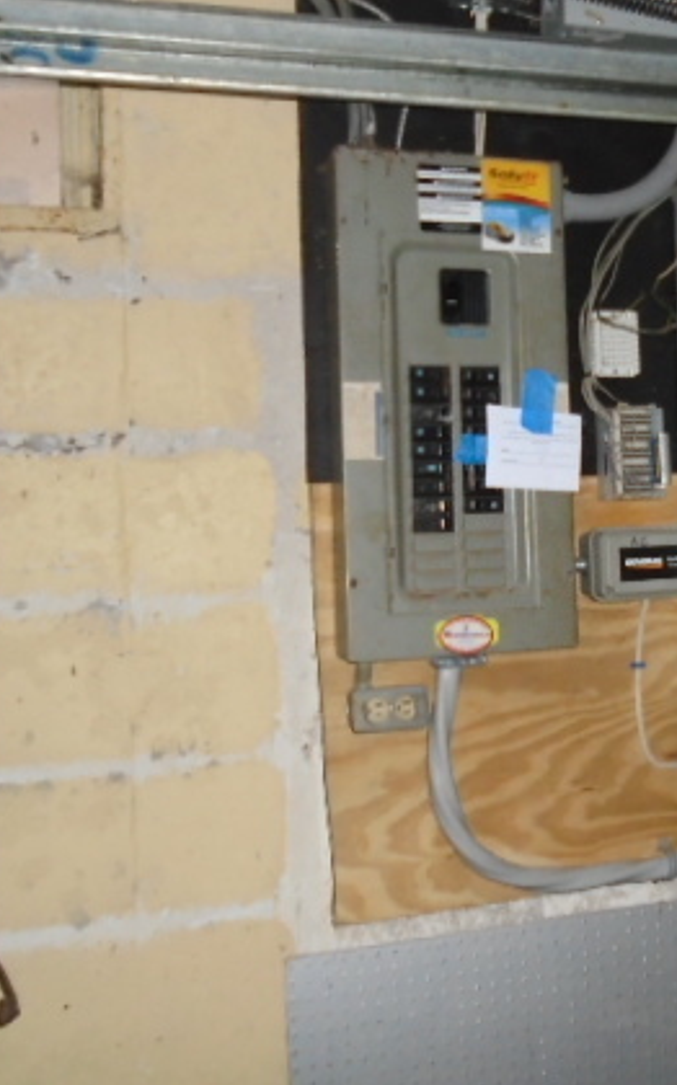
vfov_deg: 47.1
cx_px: 584
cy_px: 486
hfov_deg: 29.5
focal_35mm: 42
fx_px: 1242
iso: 400
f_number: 3.2
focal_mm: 4.6
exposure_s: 1/30
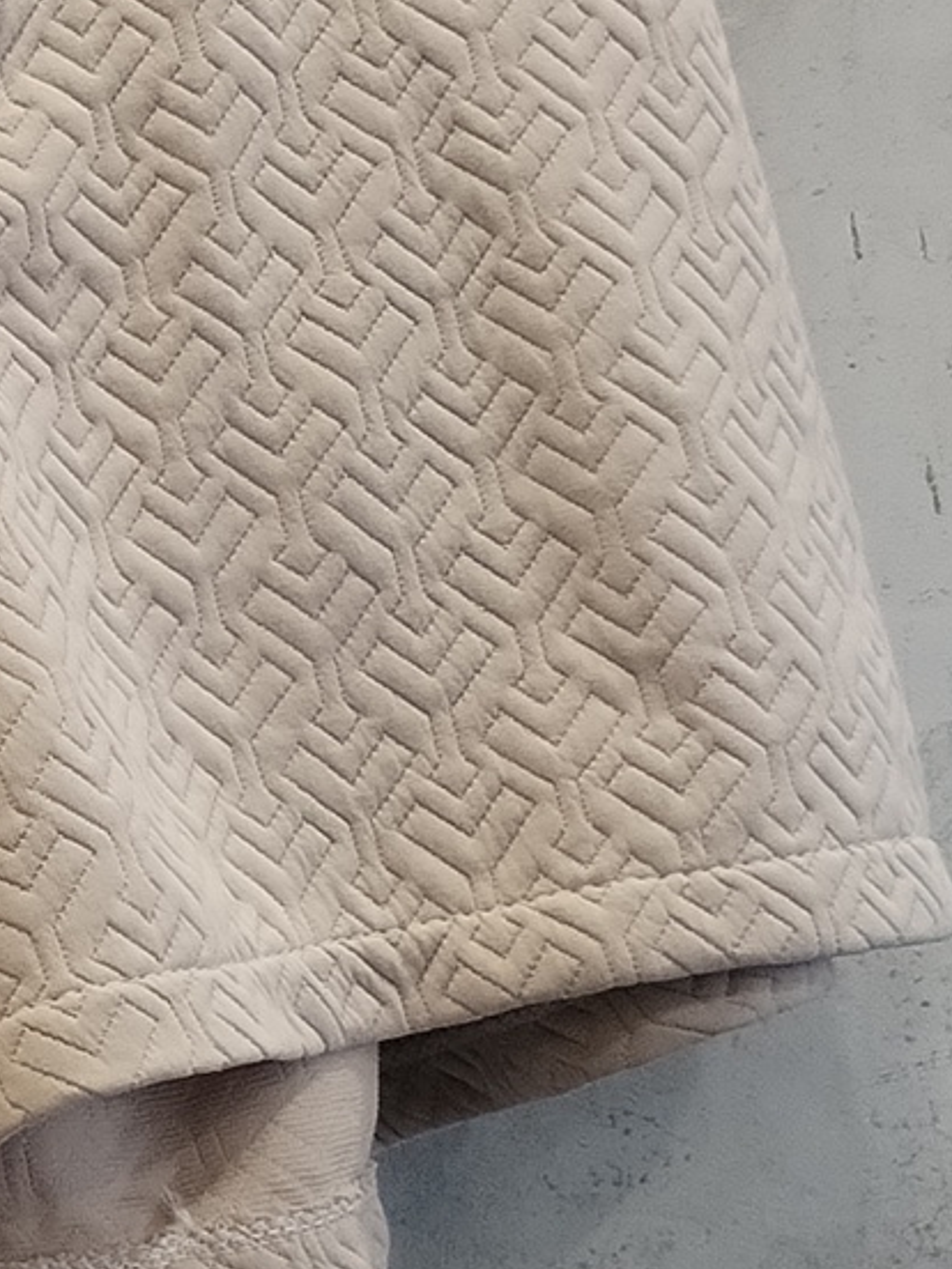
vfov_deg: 15.6
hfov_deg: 10.7
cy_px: 669
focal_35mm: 126
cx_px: -977
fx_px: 4620
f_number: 1.8
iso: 472
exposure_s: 1/30
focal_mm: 4.75
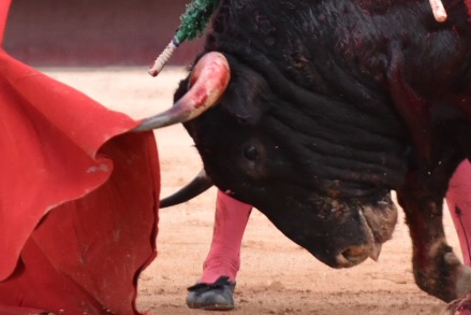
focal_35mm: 1107
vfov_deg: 1.2
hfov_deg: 1.9
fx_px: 14487
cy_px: -41
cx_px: 311
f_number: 5.6
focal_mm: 300
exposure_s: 1/1000
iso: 2000
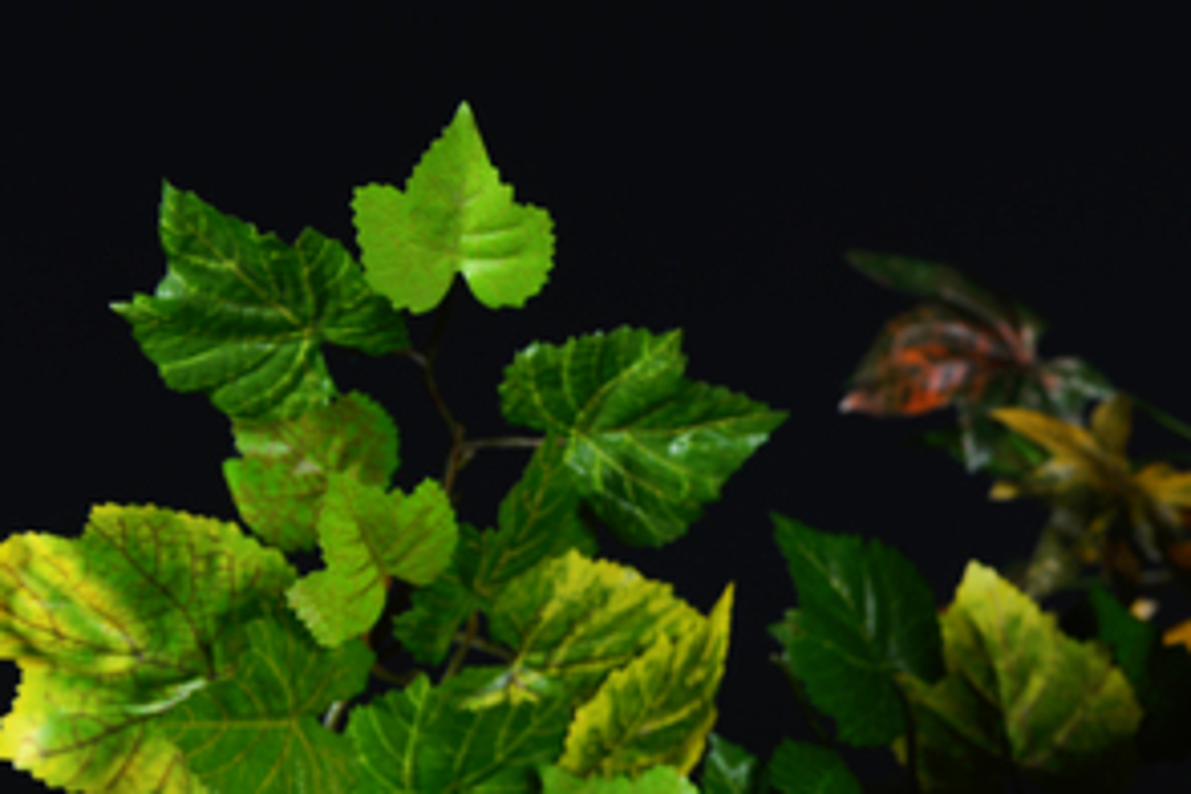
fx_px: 3937
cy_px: 891
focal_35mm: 119
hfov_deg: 15.6
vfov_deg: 11.3
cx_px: 1880
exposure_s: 1/160
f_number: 5
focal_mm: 35
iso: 100
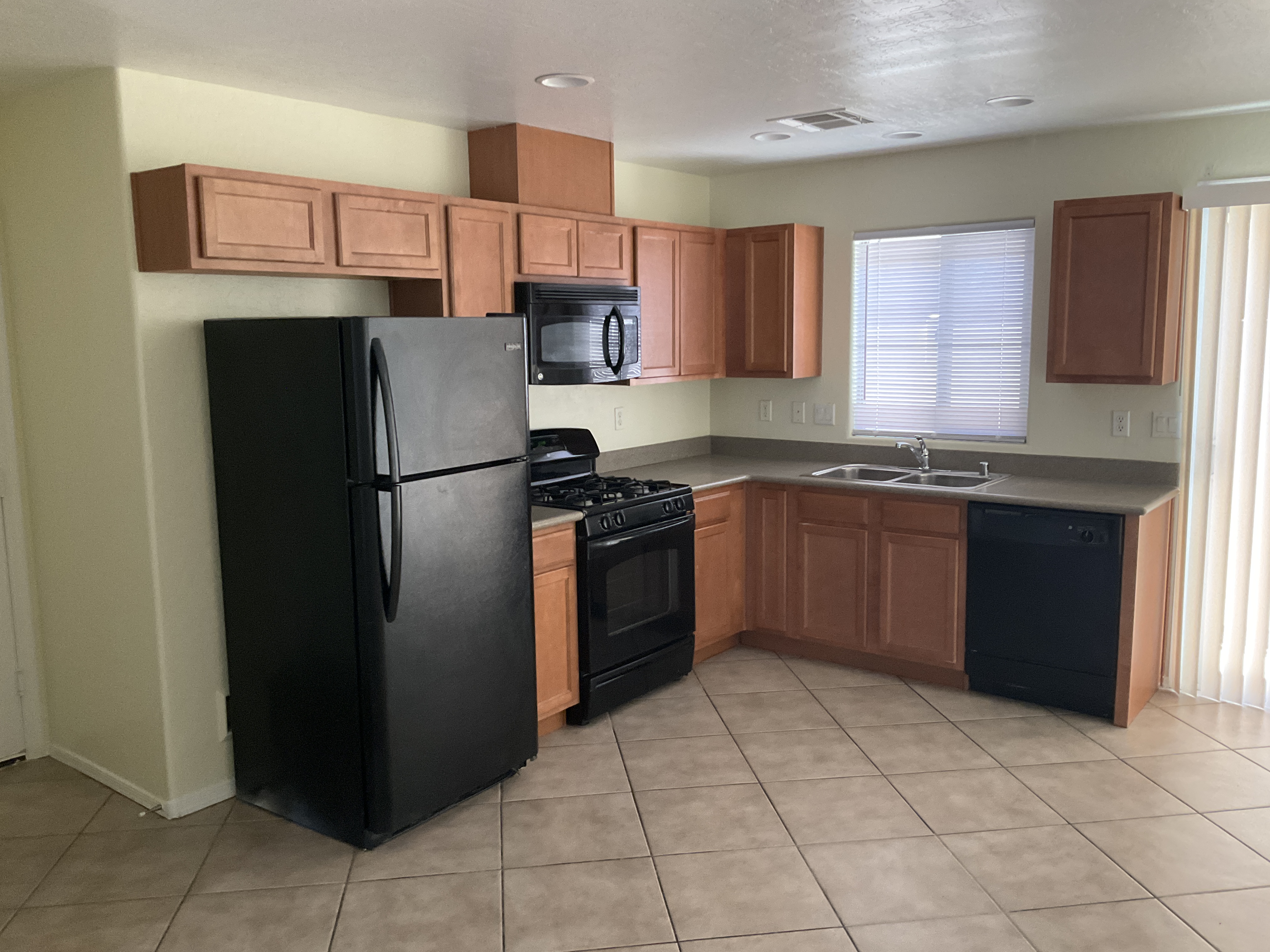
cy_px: 476
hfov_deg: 61.7
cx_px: 635
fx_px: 1064
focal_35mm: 29
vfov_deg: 48.2
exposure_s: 1/60
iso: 250
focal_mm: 3
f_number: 1.8
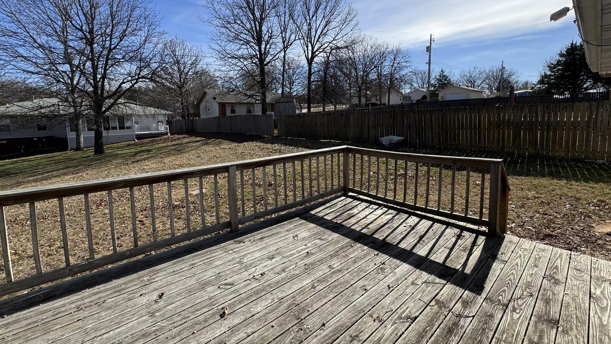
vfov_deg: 66.5
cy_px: 140
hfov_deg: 99.3
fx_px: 259
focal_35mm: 16
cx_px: 316
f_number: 2.2
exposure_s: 1/1020
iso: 40
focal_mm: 2.22
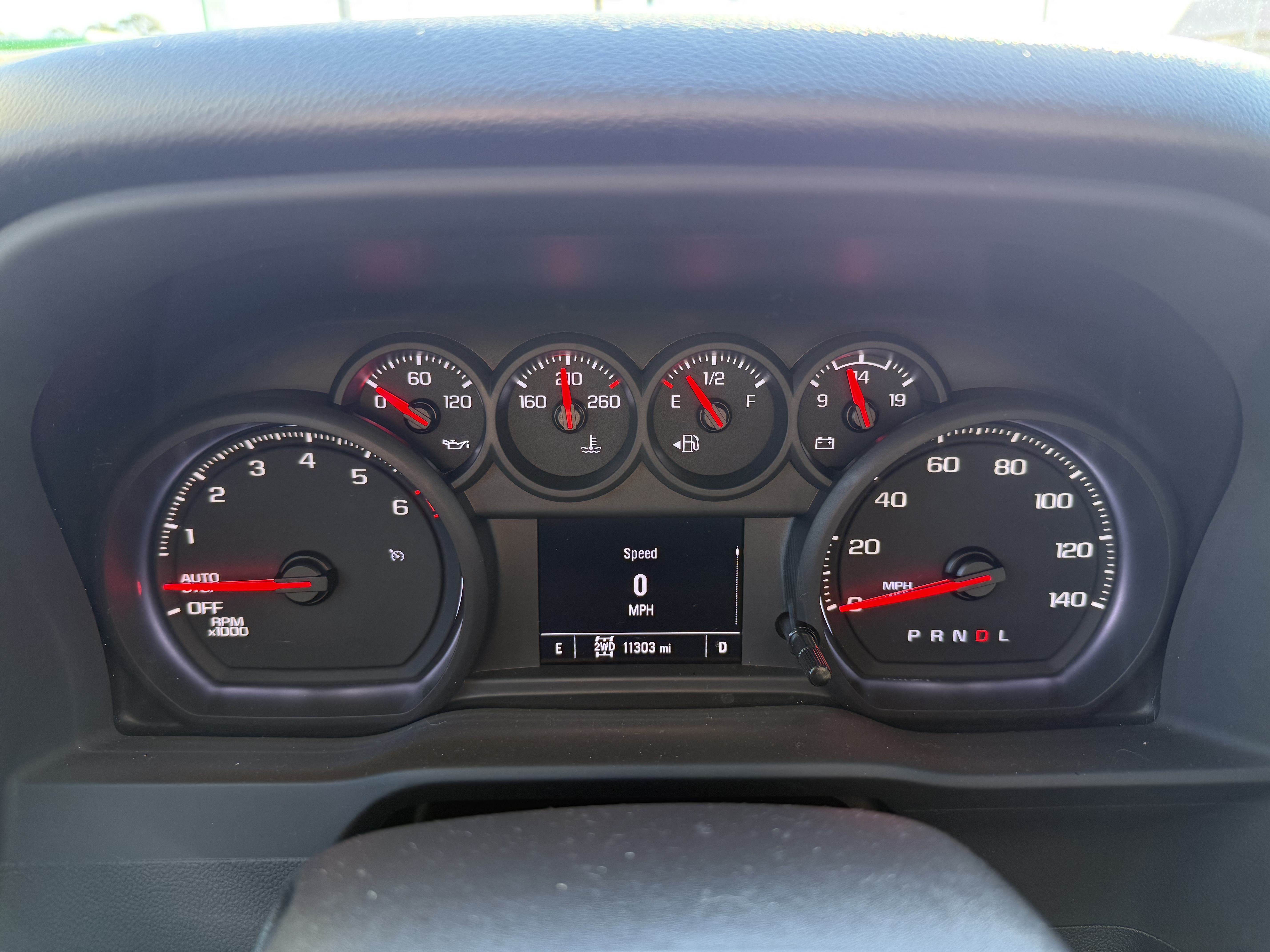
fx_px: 881
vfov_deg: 56.8
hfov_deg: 71.6
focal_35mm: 24
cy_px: 476
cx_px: 635
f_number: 1.78
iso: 200
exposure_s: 1/93
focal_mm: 6.76
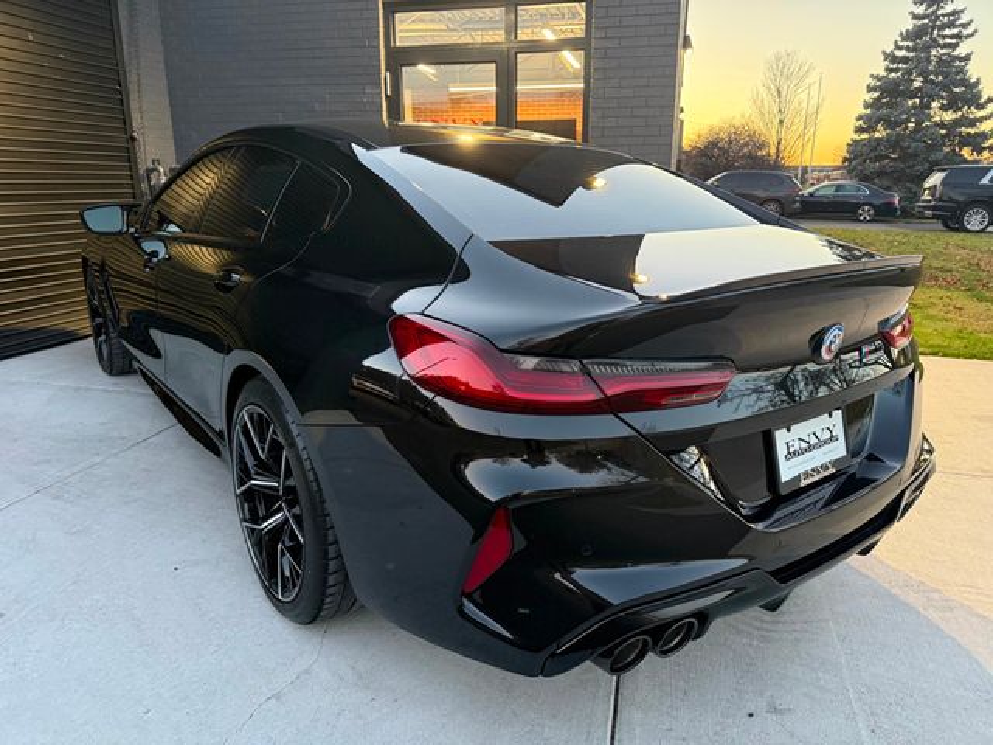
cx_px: 496
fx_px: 688
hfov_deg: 71.6
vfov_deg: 56.8
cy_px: 372
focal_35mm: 24
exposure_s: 1/60
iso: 500
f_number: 1.78
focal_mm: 6.76
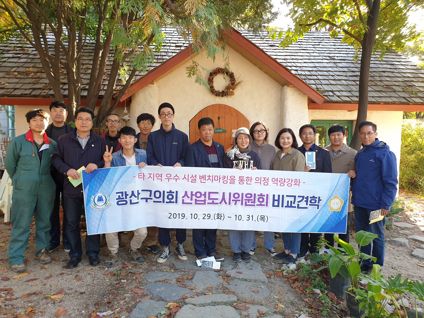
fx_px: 318
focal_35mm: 26
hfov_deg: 67.3
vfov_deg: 53.1
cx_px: 212
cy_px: 159
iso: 80
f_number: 2.4
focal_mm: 4.3
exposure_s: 1/100
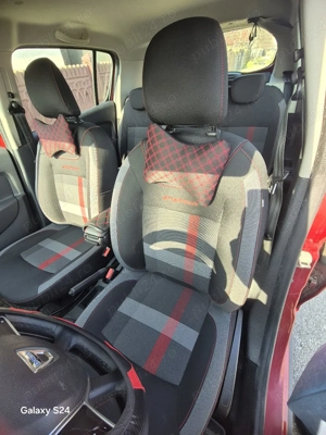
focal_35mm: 13
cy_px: 218
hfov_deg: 89.9
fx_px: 163
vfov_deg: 106.2
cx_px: 163
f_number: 2.2
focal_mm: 2.2
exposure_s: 1/112
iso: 50
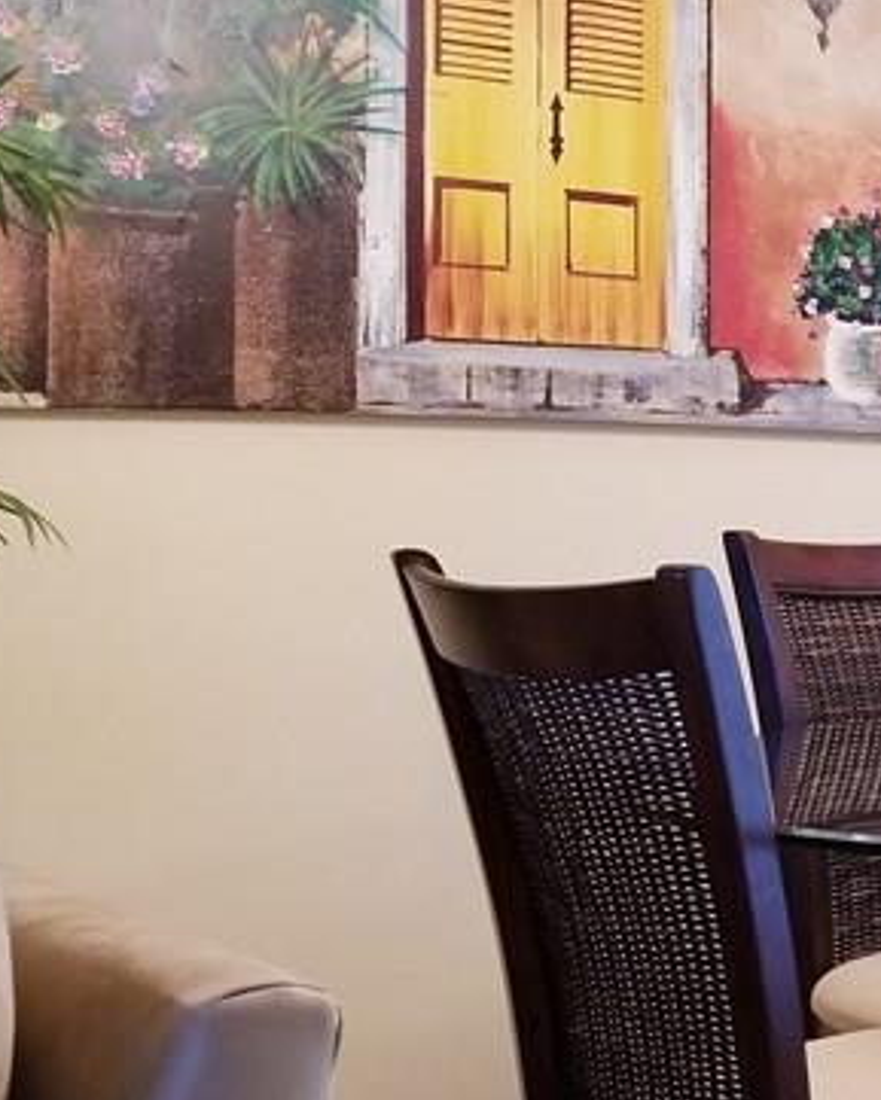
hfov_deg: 18.8
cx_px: 1320
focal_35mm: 72
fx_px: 2346
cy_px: 570
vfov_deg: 26.4
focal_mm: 4.3
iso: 250
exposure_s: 1/30
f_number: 1.7
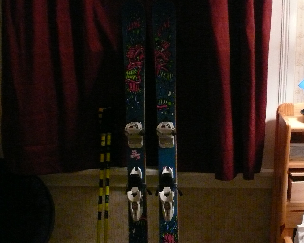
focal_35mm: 57
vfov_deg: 26.5
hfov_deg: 33.0
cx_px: 154
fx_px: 513
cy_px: 168
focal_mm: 7.7
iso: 800
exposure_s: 1/25
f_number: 2.8
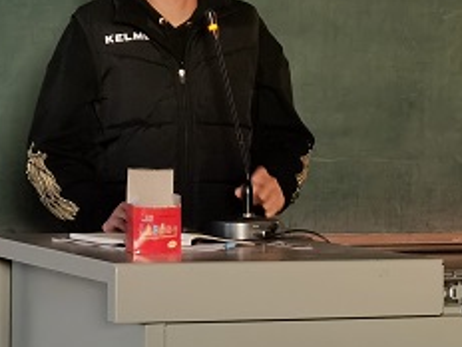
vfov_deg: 9.4
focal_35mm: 157
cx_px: 2
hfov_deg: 12.4
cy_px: -26
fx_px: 2095
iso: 250
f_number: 1.6
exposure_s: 1/50
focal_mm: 5.56
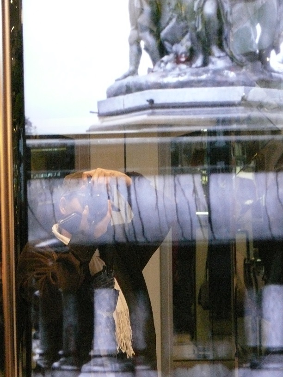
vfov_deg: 16.0
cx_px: 142
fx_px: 1341
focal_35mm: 123
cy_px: 188
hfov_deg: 12.0
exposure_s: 1/60
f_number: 3.6
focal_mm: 23.3
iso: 800
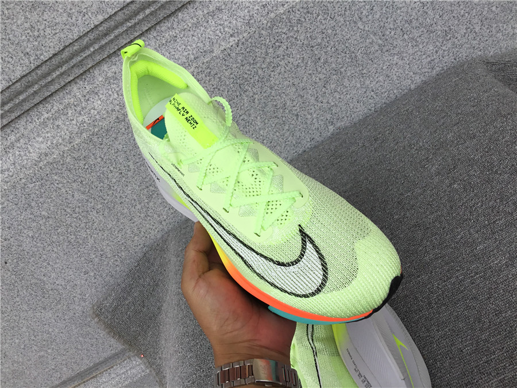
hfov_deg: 58.4
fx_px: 463
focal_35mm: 31
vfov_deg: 45.4
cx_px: 258
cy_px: 194
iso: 25
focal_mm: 3.3
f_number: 2.4
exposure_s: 1/370
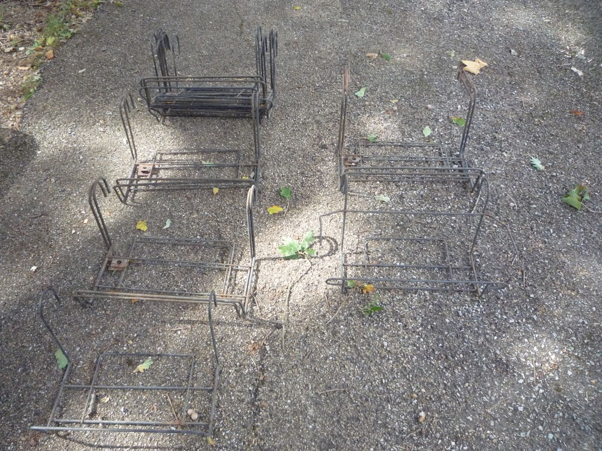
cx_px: 301
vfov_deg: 46.8
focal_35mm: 30
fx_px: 522
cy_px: 226
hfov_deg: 60.0
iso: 400
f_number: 3.3
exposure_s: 1/320
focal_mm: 5.2
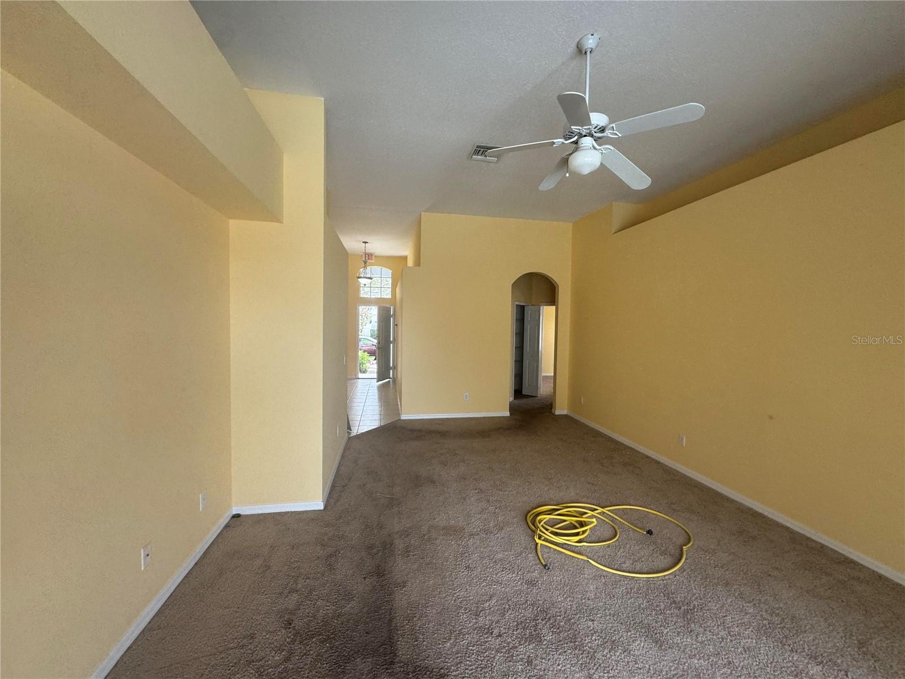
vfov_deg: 85.7
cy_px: 340
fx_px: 366
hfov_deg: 102.1
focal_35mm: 14
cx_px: 452
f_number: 2.2
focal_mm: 2.22
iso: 125
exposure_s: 1/99
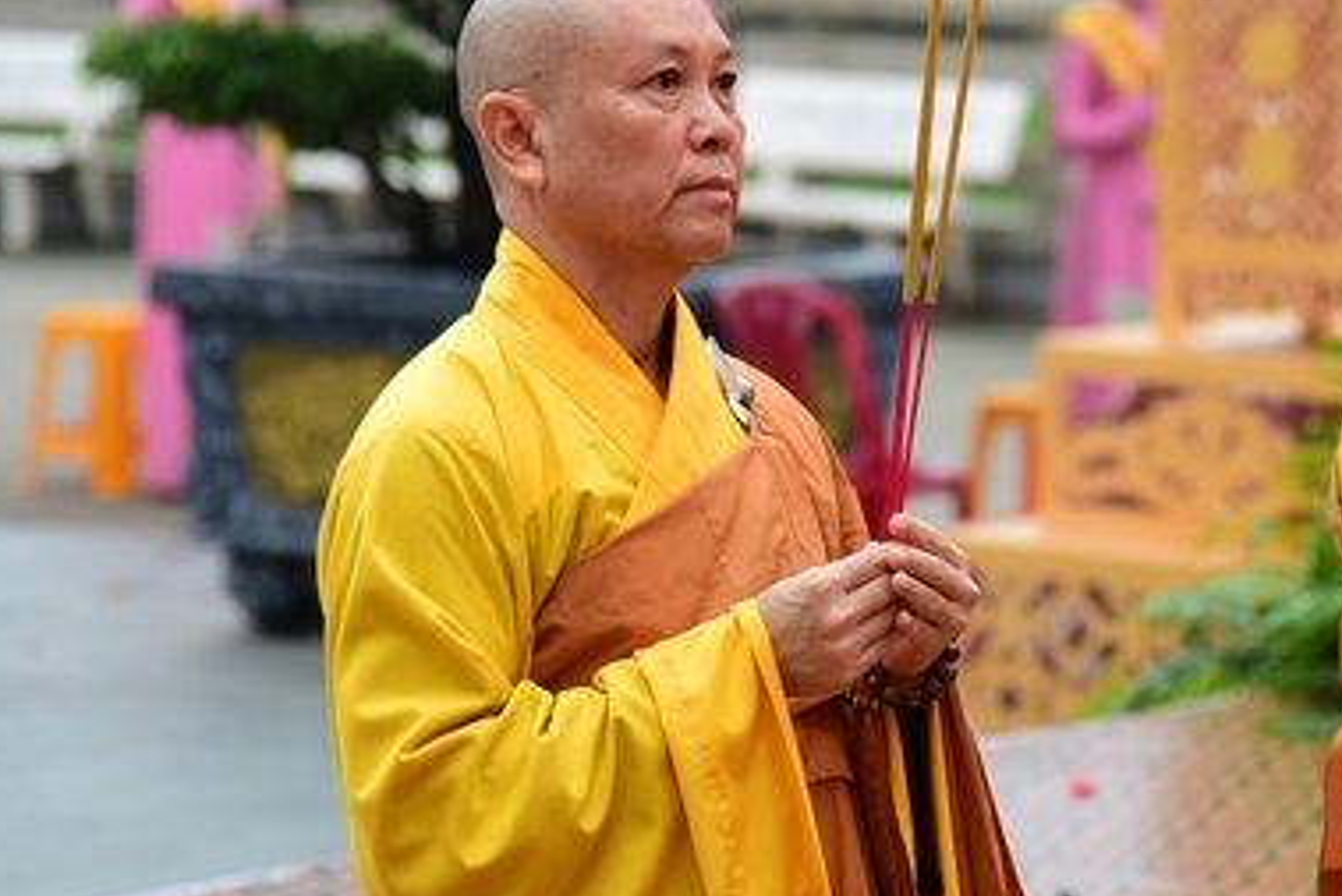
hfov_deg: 10.0
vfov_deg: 6.7
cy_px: 202
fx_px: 7682
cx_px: 790
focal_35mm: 206
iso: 160
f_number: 4
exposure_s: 1/100
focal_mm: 120
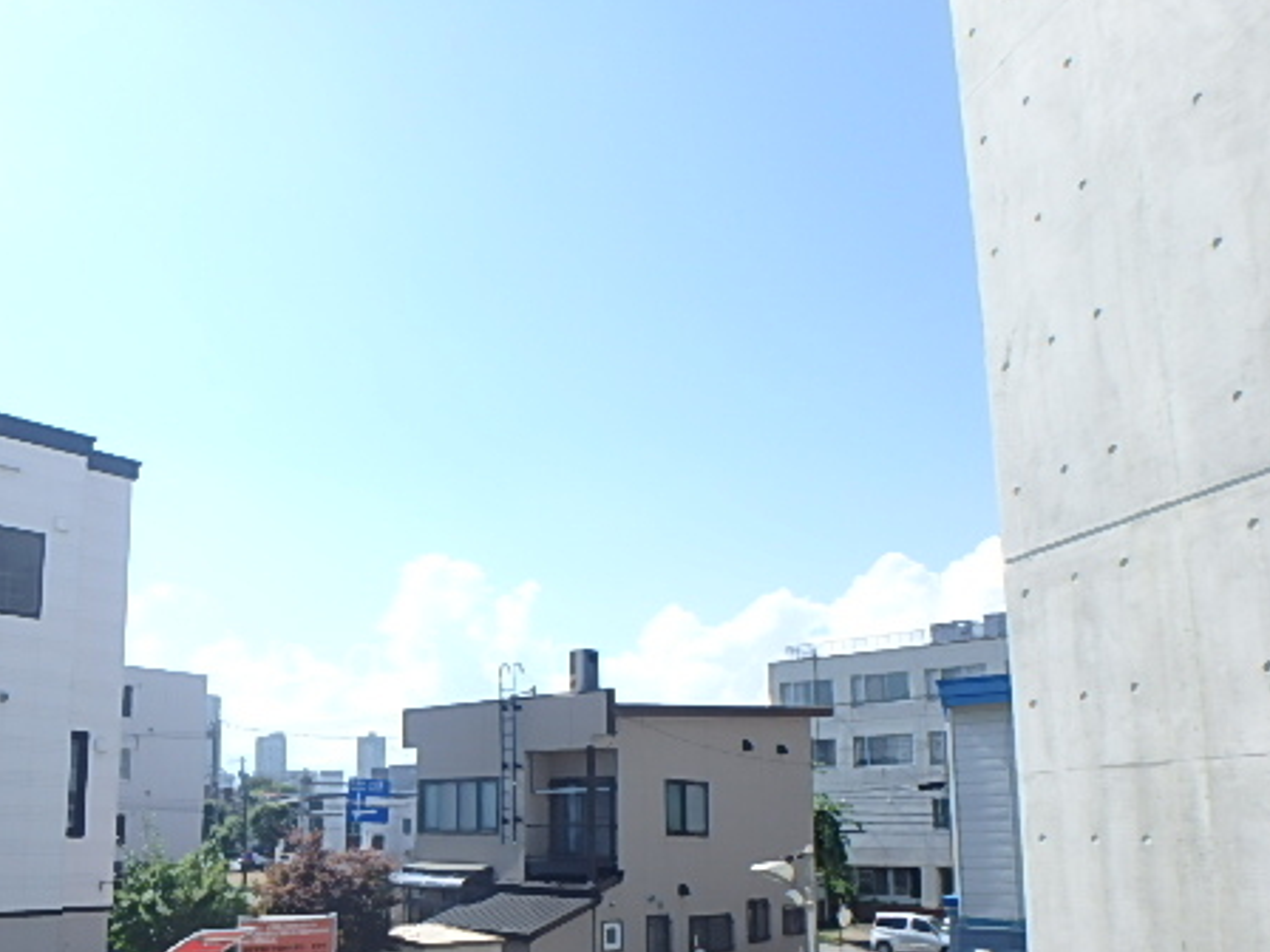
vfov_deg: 45.8
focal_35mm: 30
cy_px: 663
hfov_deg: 58.4
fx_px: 1101
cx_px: 405
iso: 125
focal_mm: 3.7
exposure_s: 1/1000
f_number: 3.5
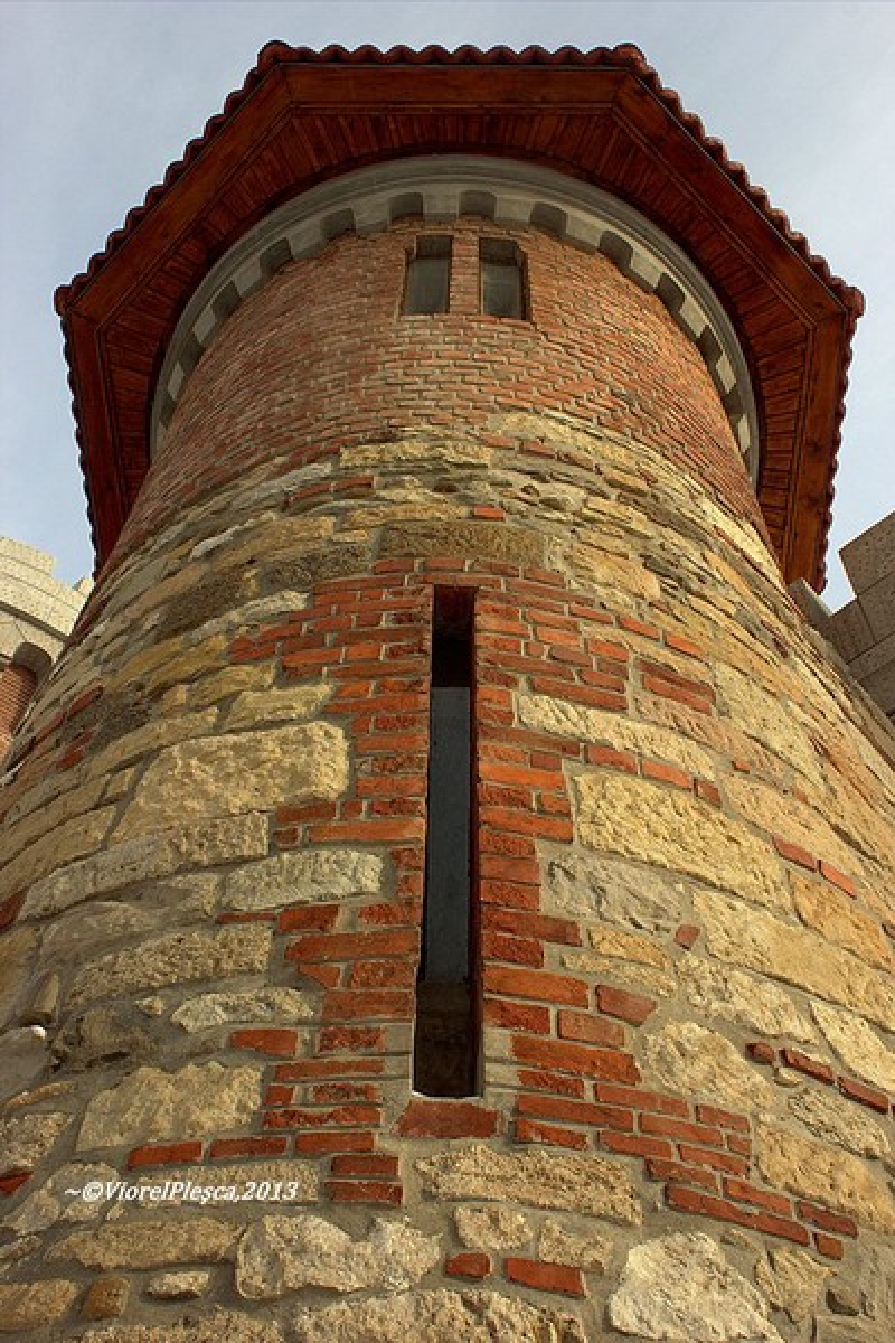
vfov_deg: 50.7
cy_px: 672
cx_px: 448
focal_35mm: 38
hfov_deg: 35.1
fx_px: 1417
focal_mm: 24
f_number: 11
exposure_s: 1/125
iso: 100
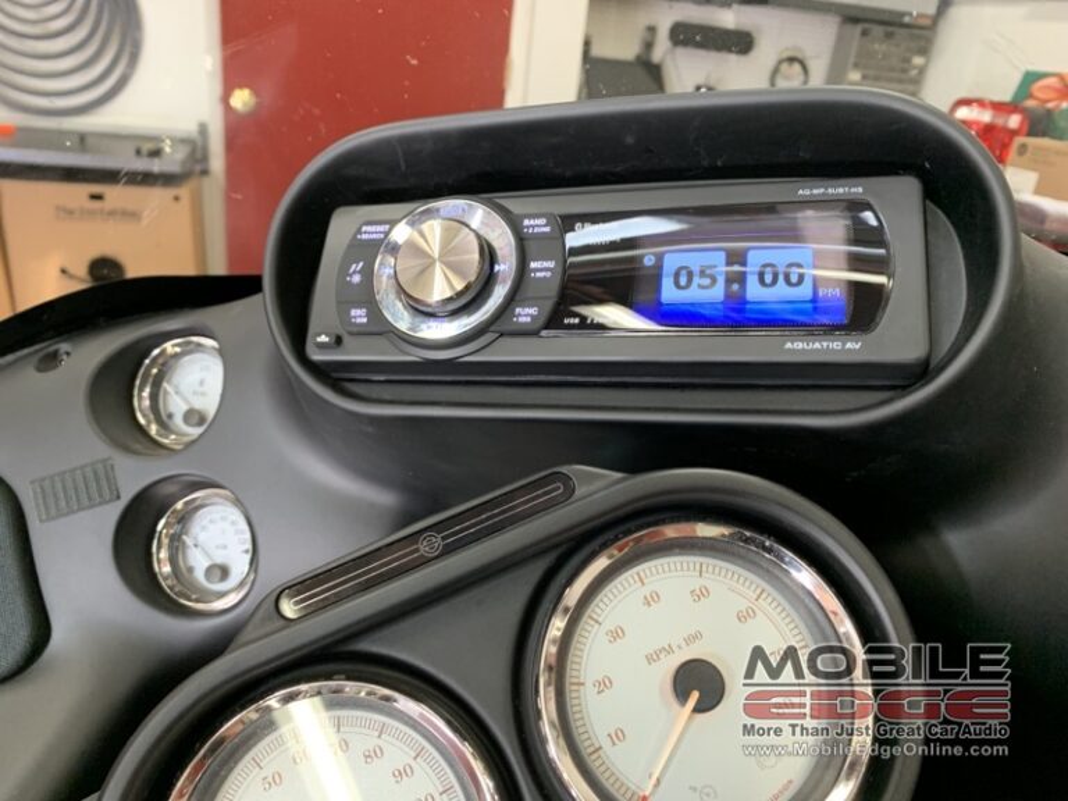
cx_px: 534
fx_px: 802
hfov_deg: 67.3
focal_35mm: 26
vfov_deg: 53.1
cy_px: 400
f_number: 1.8
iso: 320
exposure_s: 1/43
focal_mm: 4.25
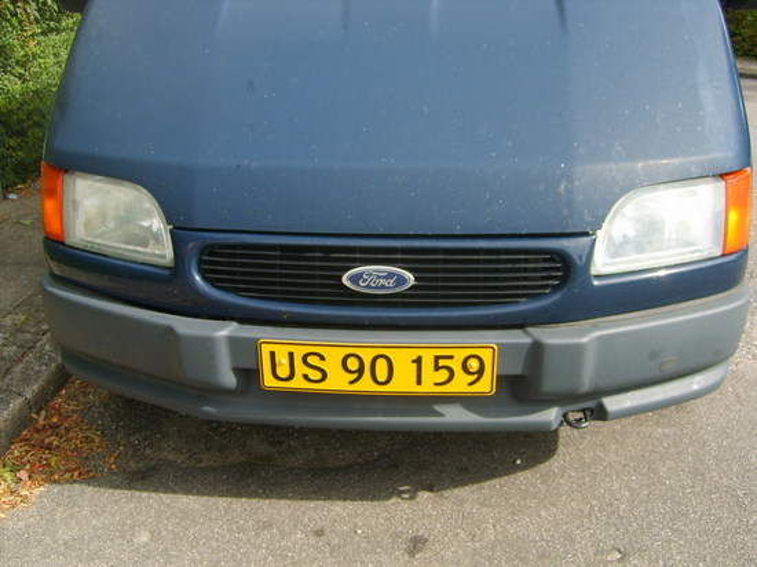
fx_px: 765
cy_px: 284
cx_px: 378
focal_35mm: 35
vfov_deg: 40.7
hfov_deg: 52.6
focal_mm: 5.8
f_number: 2.8
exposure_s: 1/350
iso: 50
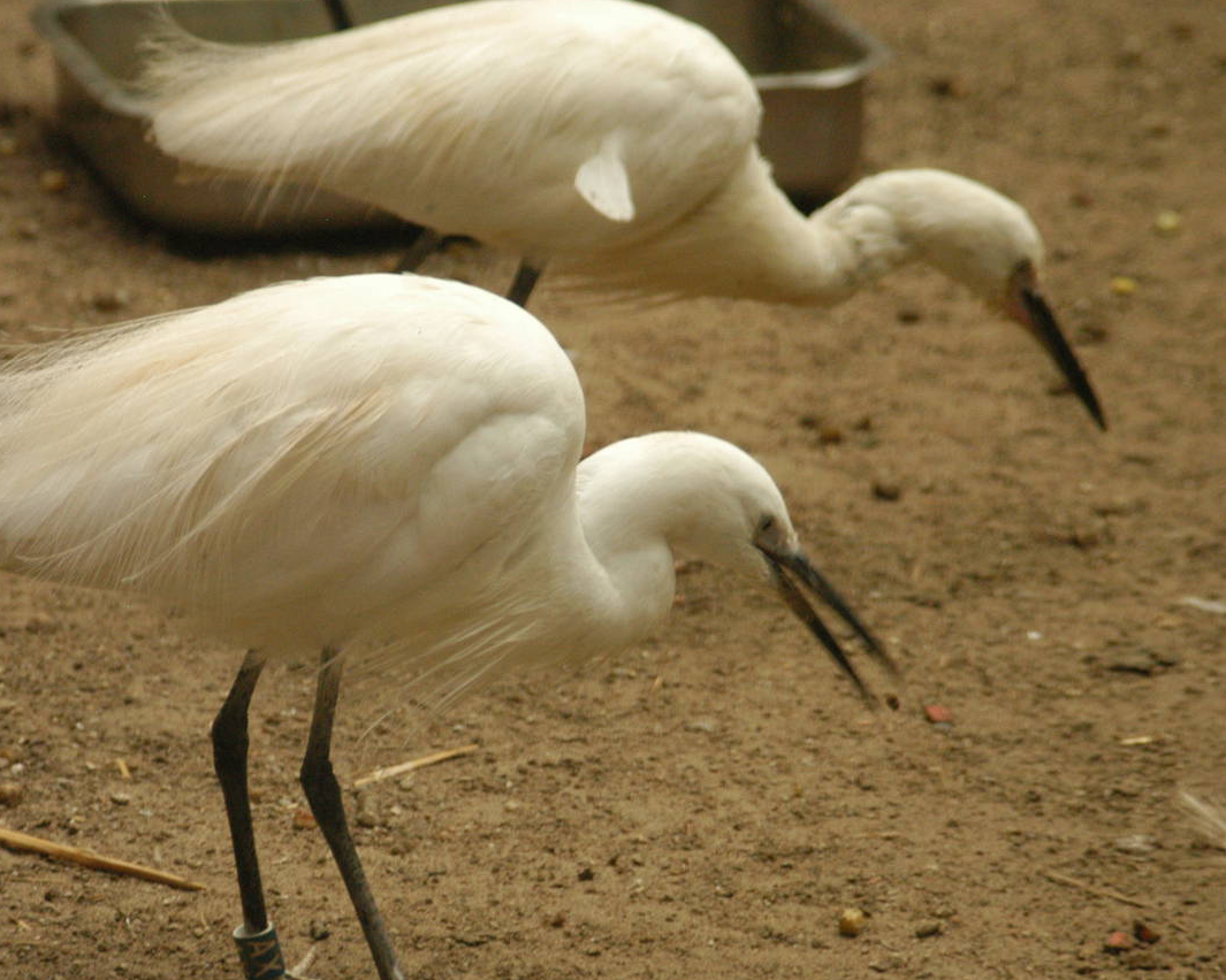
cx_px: 446
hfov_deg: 5.9
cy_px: 576
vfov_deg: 4.7
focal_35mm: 328
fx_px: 11891
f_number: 5.3
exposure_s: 1/180
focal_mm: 155
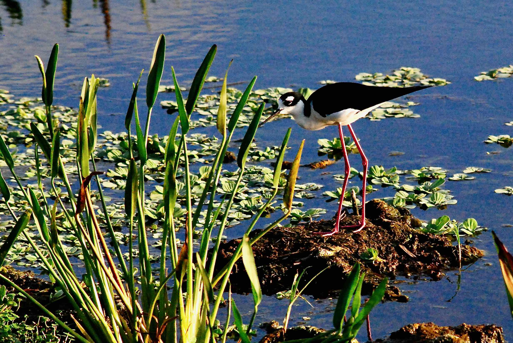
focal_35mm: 225
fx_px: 3210
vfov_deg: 6.1
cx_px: 256
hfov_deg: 9.1
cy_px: 172
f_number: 6.3
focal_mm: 150
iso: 1600
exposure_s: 1/2500
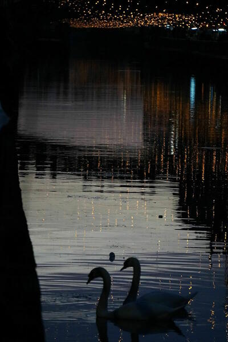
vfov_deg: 6.5
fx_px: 2992
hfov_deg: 4.4
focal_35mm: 315
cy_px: 171
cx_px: 114
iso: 6400
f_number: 6.3
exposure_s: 1/400
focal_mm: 210
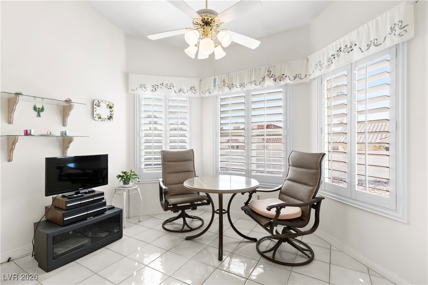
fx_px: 202
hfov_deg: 93.3
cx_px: 214
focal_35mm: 17
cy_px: 142
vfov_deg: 70.4
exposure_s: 1/400
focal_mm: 17
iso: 400
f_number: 8
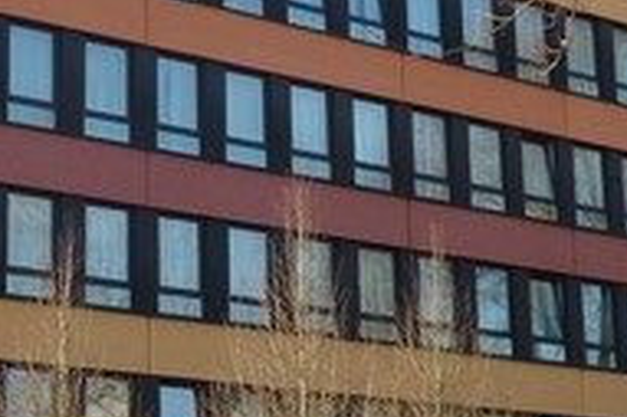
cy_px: 243
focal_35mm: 109
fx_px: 1897
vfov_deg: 12.5
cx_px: 312
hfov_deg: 18.8
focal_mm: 4.1
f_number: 4
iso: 80
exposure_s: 1/200
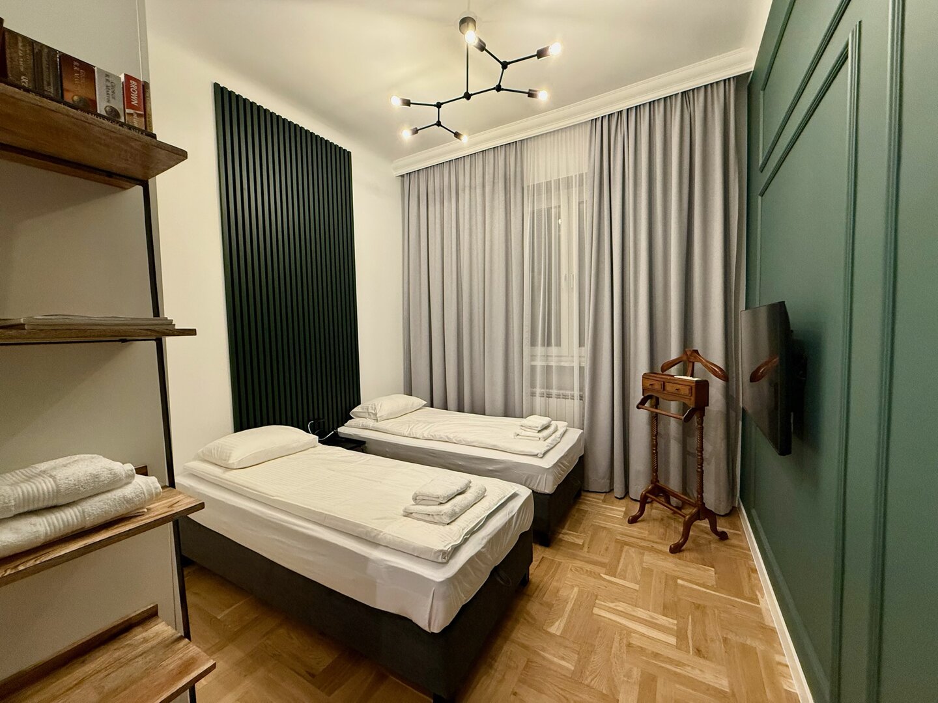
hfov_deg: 102.1
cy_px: 352
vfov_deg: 85.7
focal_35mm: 14
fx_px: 379
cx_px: 469
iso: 320
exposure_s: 1/50
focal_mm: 2.22
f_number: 2.2
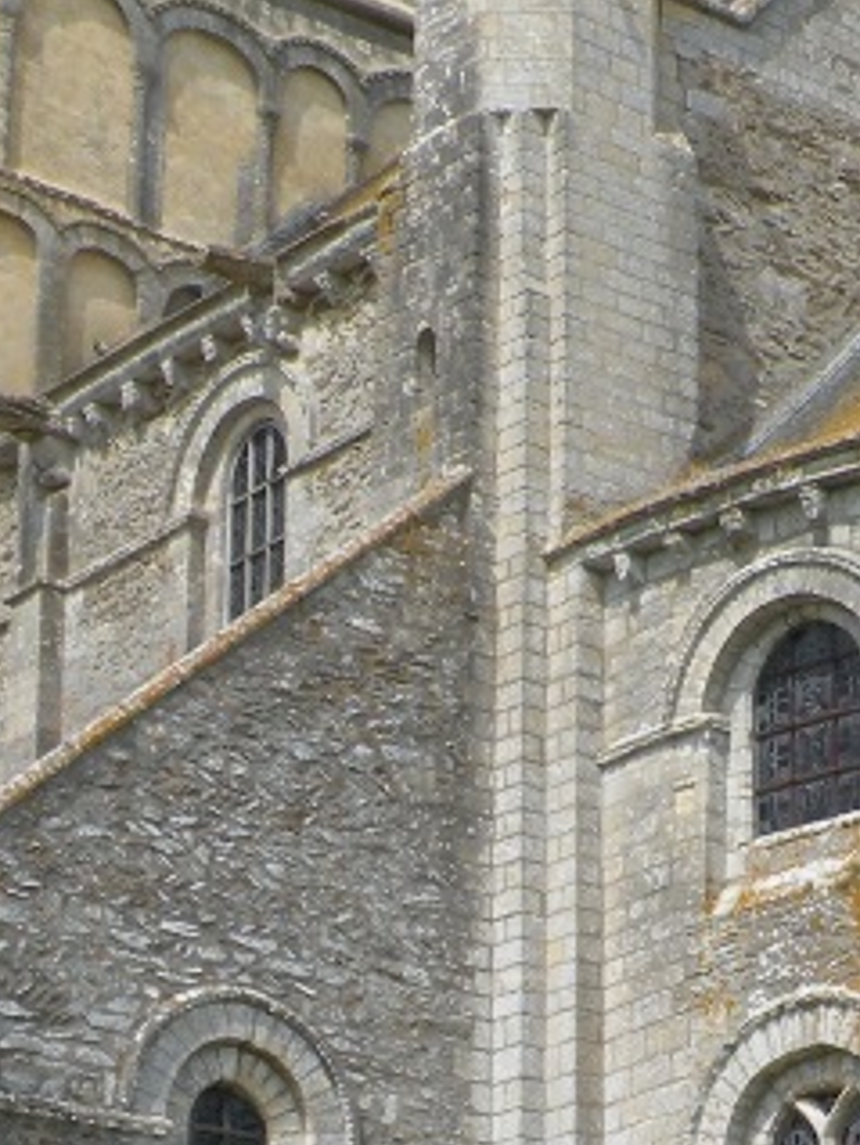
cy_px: 1023
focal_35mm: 132
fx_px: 4367
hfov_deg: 10.8
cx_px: 1292
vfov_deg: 14.8
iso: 64
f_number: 6.3
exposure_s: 1/293
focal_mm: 7.4
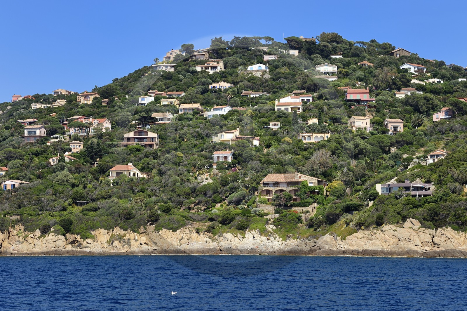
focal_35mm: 110
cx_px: 234
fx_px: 1426
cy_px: 156
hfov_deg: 18.6
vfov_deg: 12.4
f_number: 10
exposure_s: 1/400
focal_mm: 110
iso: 200
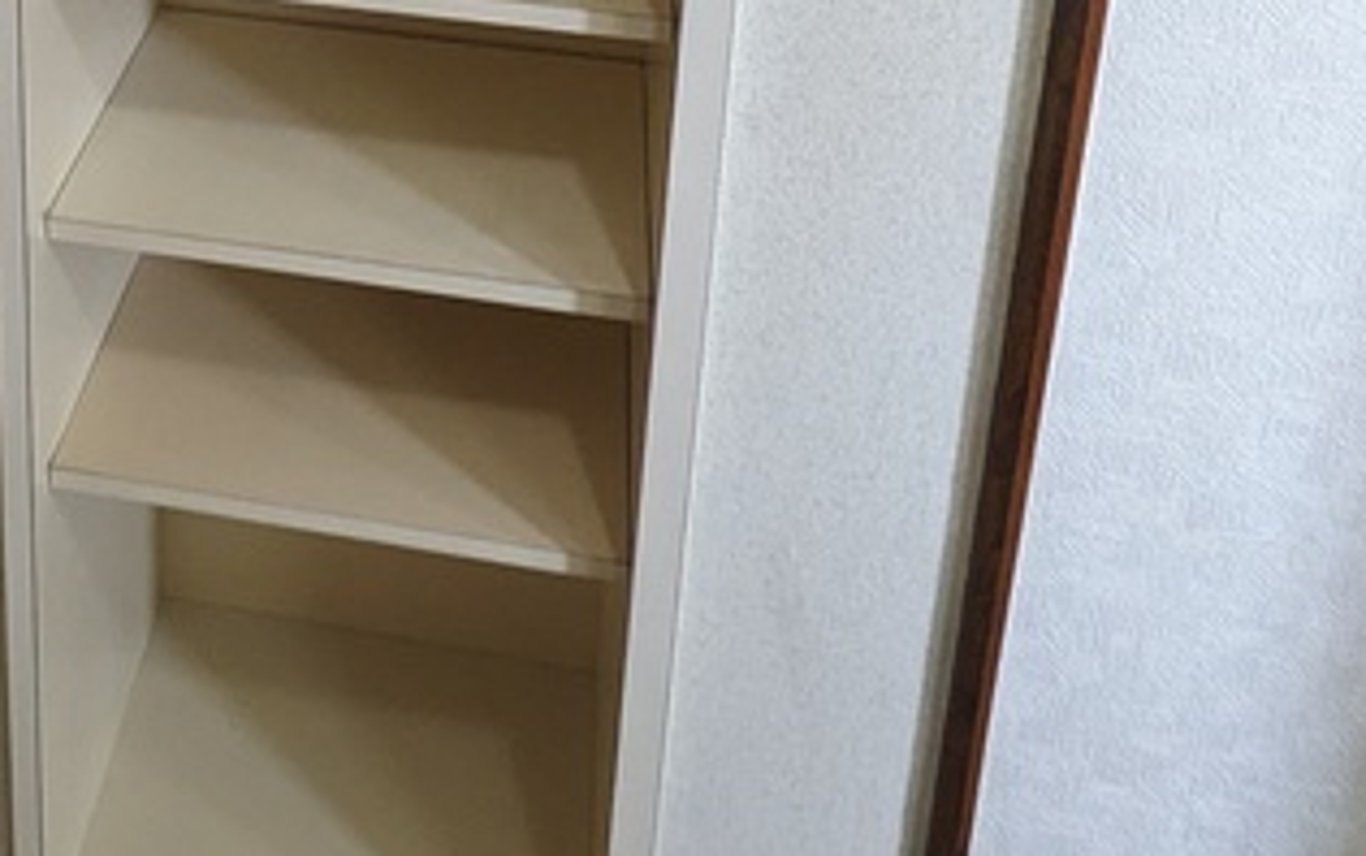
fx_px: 1676
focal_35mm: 45
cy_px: -415
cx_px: 283
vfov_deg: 23.3
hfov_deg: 42.4
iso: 309
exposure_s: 1/24
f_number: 2.2
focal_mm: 1.83
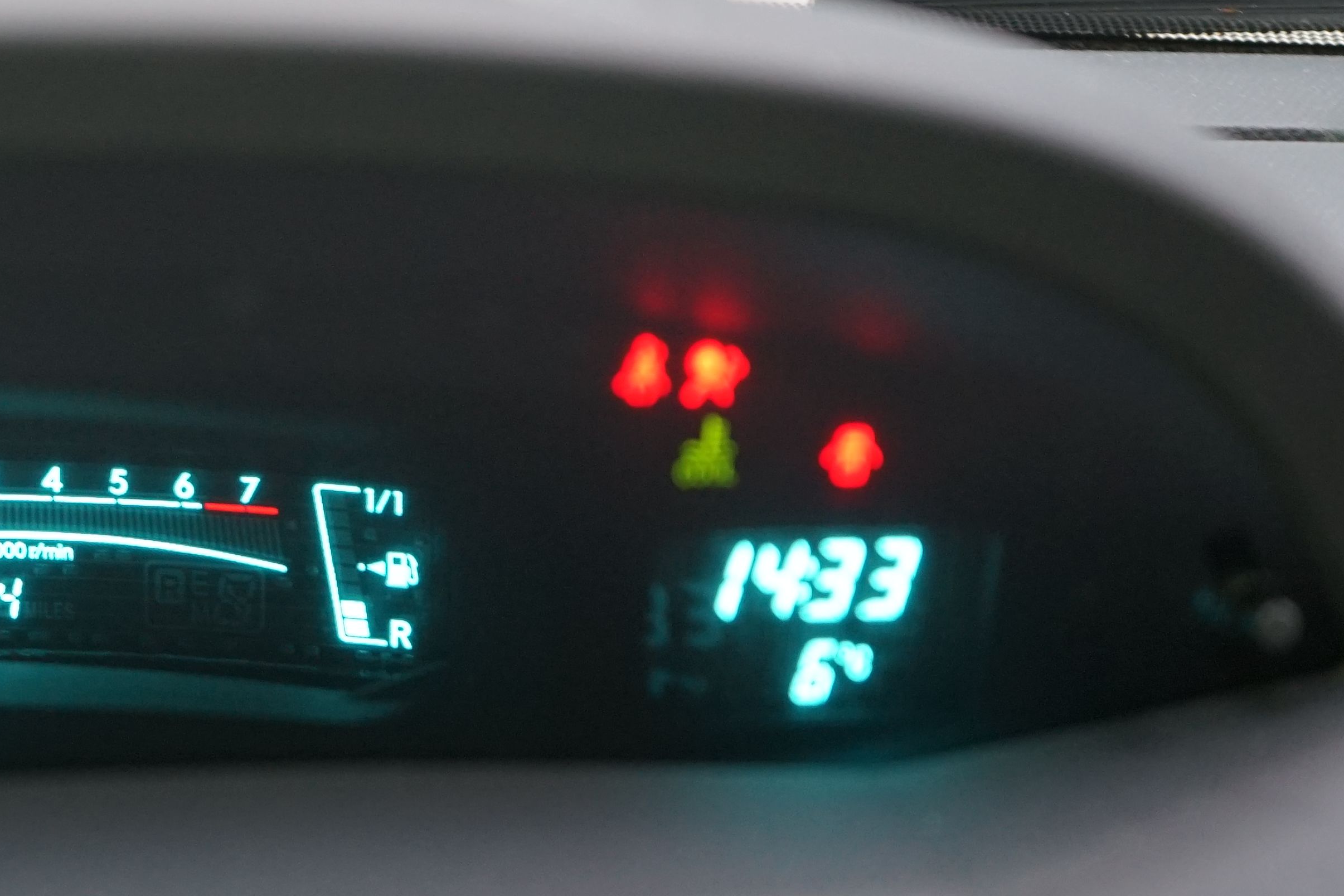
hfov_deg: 17.6
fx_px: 4181
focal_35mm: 112
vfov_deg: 12.2
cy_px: 477
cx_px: -173
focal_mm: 45
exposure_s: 1/30
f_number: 4.5
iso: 1000
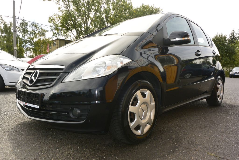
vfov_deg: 47.9
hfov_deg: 67.4
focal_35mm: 27
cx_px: 120
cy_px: 80
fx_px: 179
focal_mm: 10
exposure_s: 1/250
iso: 160
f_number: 7.1
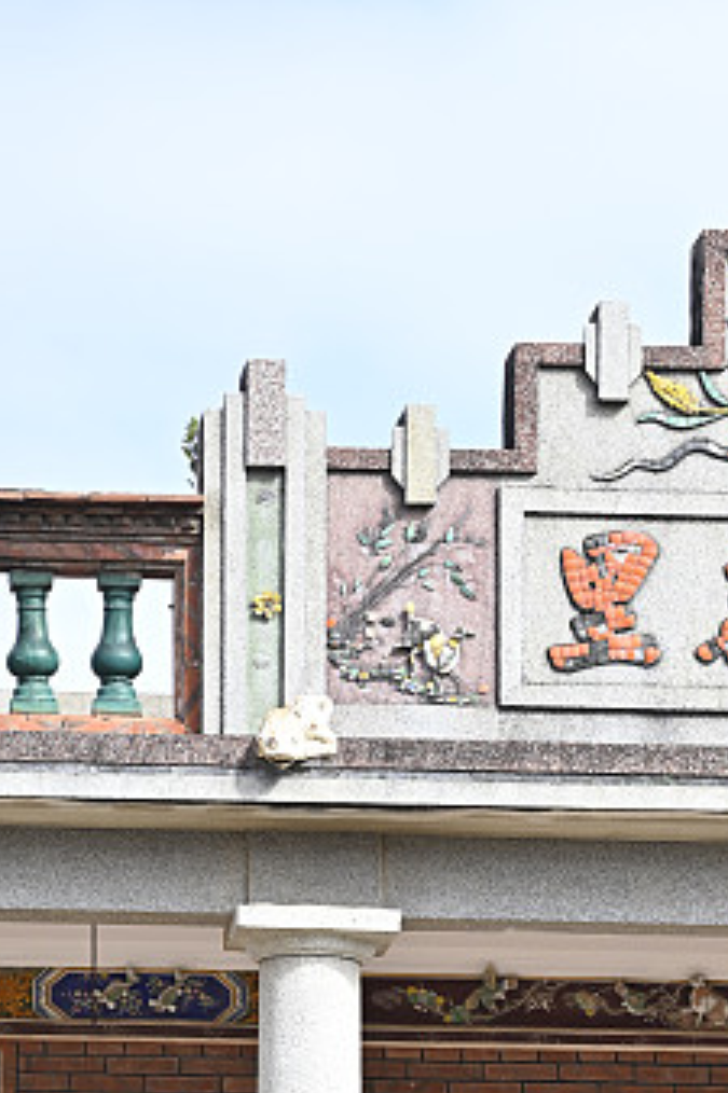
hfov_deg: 4.8
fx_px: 8623
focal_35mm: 284
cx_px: 836
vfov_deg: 7.2
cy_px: 954
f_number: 4.5
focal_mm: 120
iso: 500
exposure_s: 1/2000
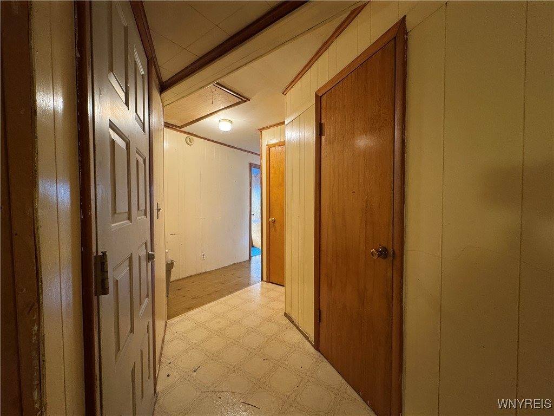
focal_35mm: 14
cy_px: 208
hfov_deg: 102.1
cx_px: 277
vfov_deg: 85.7
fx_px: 224
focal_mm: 2.22
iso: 500
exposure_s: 1/60
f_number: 2.2
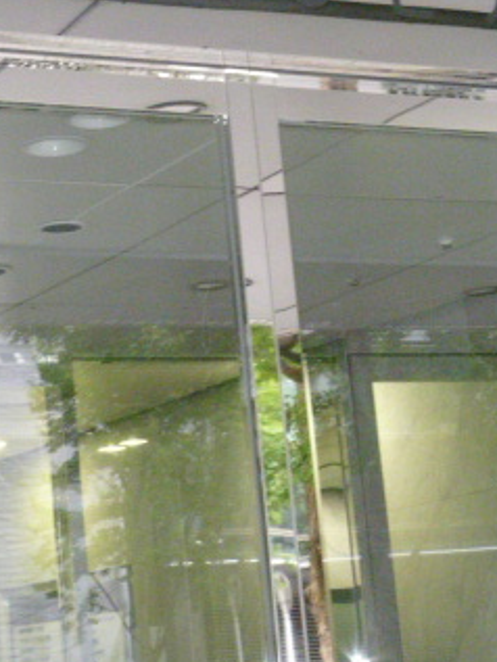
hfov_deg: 13.8
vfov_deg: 18.1
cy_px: 90
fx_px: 2047
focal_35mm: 107
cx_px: 123
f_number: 4.2
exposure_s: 1/40
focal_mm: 9.5
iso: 640
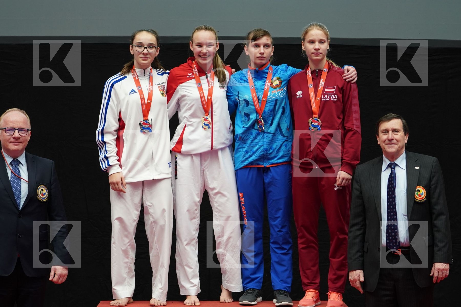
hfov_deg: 19.5
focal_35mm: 105
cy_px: 154
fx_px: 1344
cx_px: 230
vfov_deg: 13.0
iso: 1250
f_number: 2.8
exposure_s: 1/320
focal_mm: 70
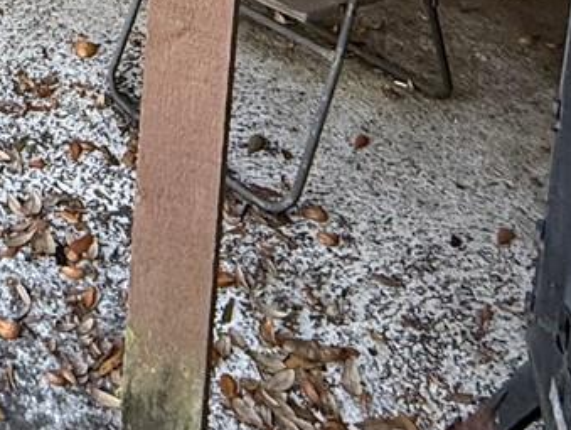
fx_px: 1090
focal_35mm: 66
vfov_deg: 16.4
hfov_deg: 27.0
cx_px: -57
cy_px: -455
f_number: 2.2
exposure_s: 1/99
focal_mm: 2.22
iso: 250
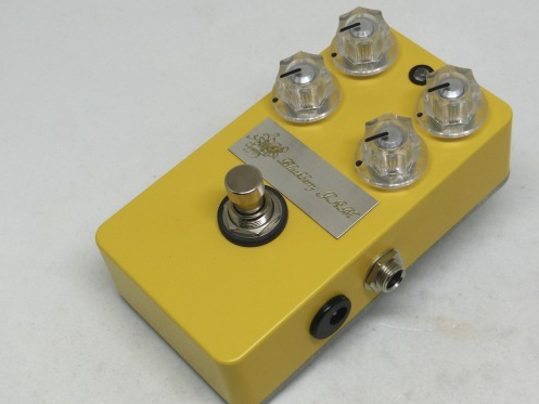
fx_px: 1043
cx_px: 296
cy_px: 195
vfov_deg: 21.9
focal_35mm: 67
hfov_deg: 28.9
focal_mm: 9.3
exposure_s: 1/125
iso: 100
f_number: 4.7
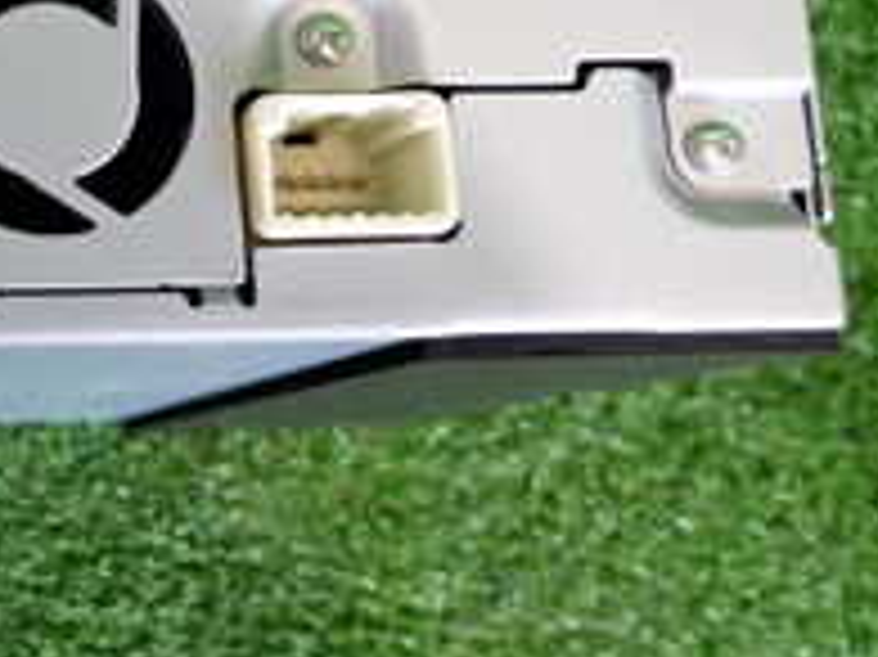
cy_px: 144
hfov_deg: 22.6
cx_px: -261
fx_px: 1952
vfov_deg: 19.0
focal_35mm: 77
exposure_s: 1/30
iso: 400
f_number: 2
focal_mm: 4.5
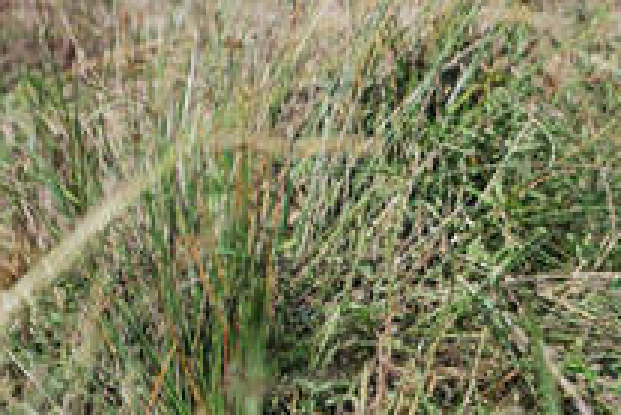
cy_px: 403
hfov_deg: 1.0
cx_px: 1030
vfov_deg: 0.7
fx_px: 34799
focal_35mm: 2016
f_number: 5.6
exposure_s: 1/400
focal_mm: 400
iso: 110
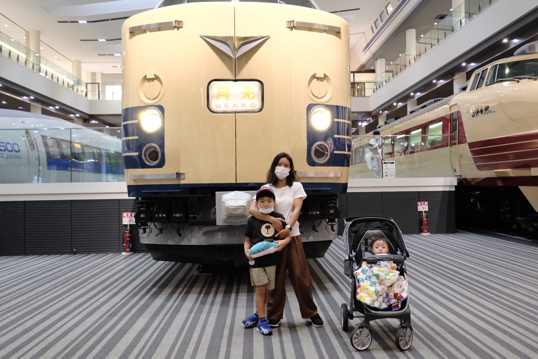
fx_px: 538
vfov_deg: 36.9
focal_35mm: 36
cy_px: 180
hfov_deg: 53.1
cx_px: 269
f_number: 4
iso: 4000
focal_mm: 24
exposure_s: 1/100
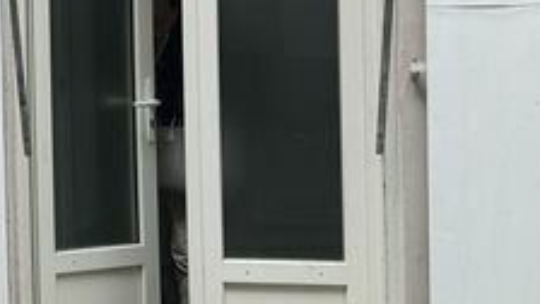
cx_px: -236
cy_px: 34
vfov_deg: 10.8
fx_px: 1604
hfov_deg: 17.4
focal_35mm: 112
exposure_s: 1/842
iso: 80
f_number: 1.78
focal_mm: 6.76
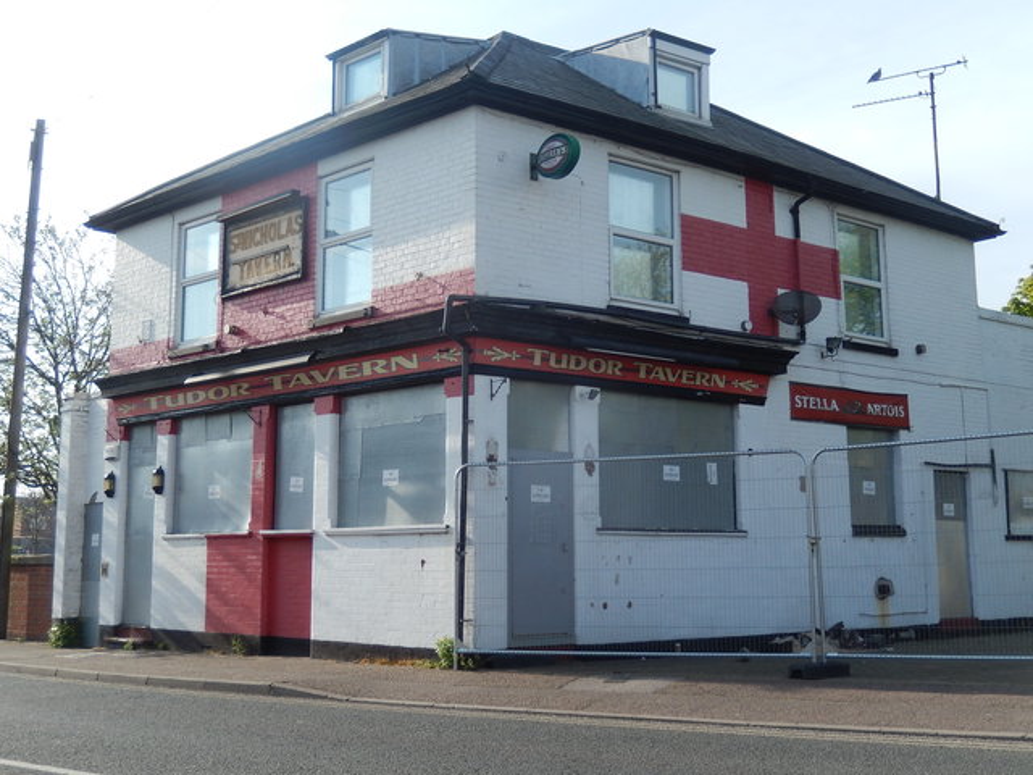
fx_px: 1224
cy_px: 388
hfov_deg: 45.8
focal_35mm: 41
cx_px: 516
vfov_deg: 35.1
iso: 125
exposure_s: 1/640
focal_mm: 7.3
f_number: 4.2
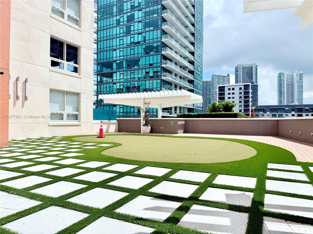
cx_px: 156
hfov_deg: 71.6
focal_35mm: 24
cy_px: 117
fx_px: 217
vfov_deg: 56.8
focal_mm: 6.76
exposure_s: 1/11905
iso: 80
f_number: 1.78
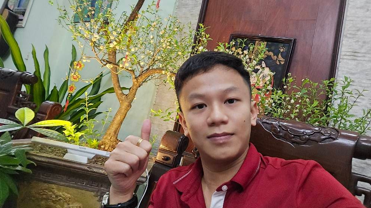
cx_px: 191
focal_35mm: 26
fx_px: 256
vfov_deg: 44.2
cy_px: 84
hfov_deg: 71.9
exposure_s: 1/33.3
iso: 500
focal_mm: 2.9
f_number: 2.2
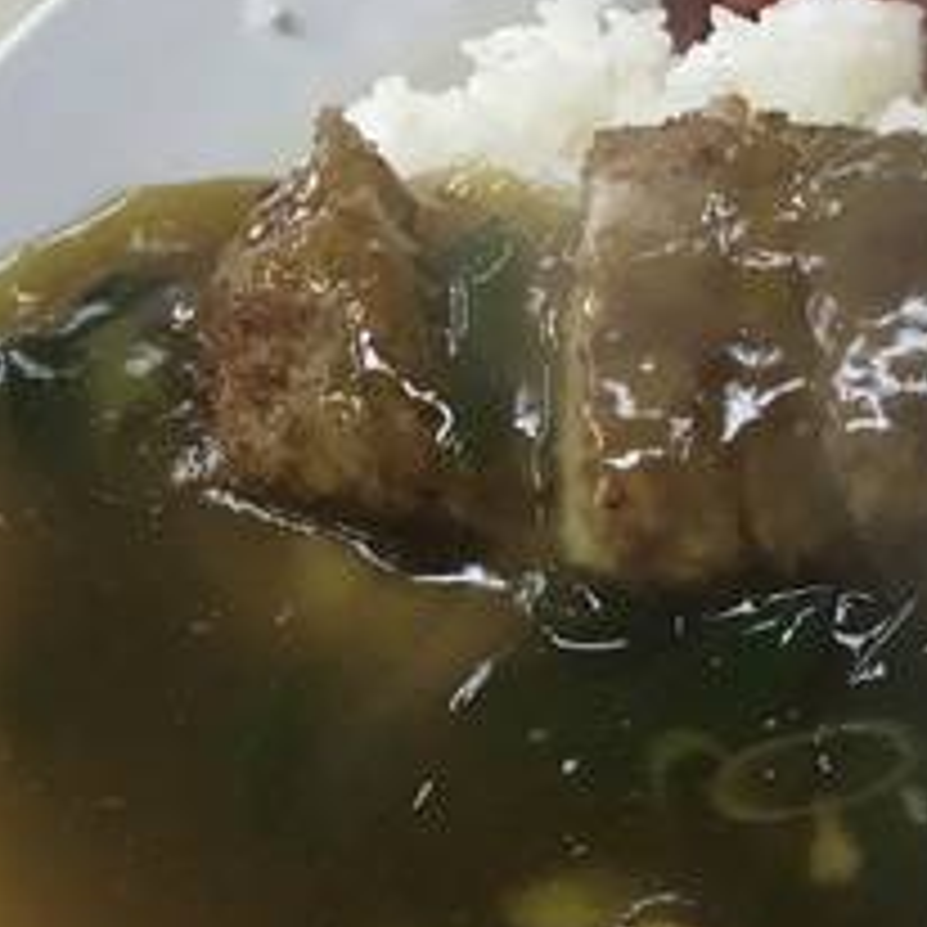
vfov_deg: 22.4
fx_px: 2333
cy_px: 616
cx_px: 918
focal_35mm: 77
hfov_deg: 21.7
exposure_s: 1/15
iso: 40
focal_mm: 3.99
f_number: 1.8
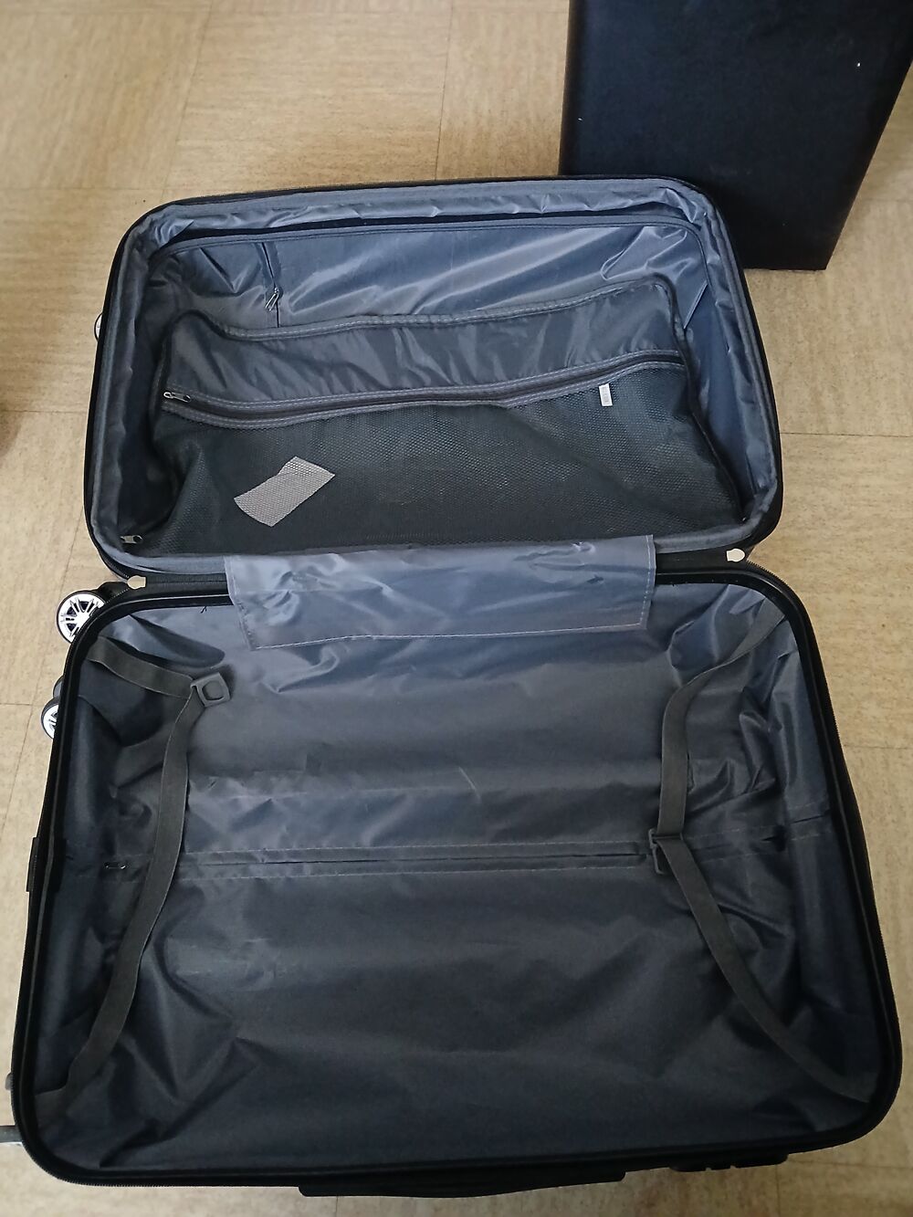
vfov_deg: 67.3
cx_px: 456
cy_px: 608
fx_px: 914
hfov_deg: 53.1
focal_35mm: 26
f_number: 1.8
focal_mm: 3.98
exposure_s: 1/16.7
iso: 1250
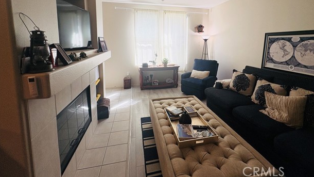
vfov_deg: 64.8
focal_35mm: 16
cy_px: 55
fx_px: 133
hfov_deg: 99.3
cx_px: 163
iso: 64
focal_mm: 2.22
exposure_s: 1/99
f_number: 2.2
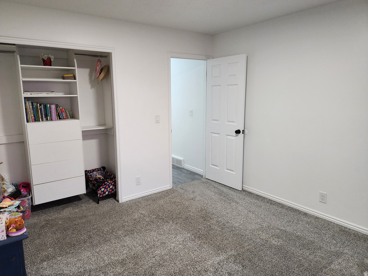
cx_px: 177
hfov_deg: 71.6
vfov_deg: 56.8
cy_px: 133
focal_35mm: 24
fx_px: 255
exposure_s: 1/120
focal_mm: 6.4
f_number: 1.8
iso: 400
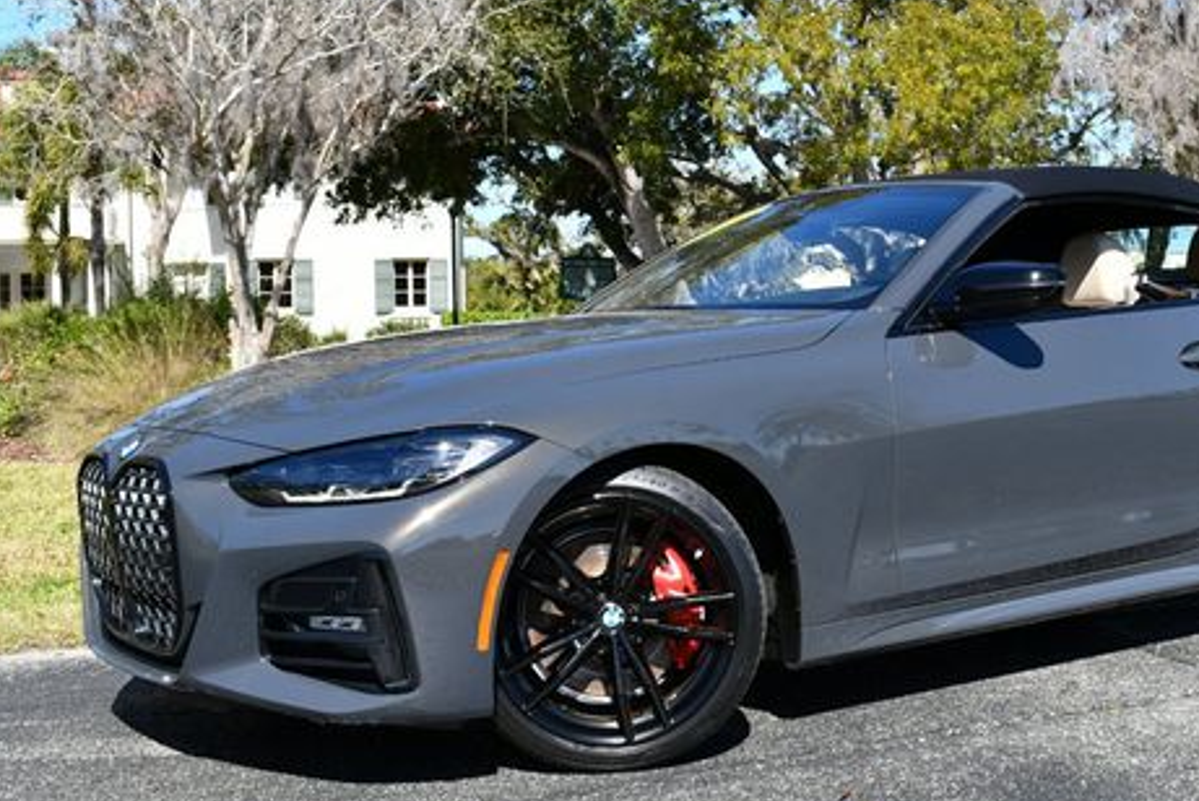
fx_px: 1666
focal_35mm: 50
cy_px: 315
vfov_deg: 27.0
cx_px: 801
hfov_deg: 39.1
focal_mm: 18
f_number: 8
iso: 125
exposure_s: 1/250
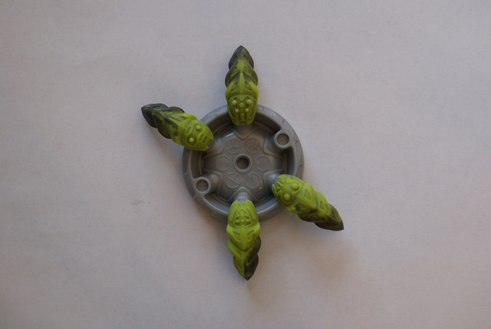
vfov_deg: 18.2
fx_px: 1024
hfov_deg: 27.0
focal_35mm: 75
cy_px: 164
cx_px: 246
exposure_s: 1/100
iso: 100
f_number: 2.8
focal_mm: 50
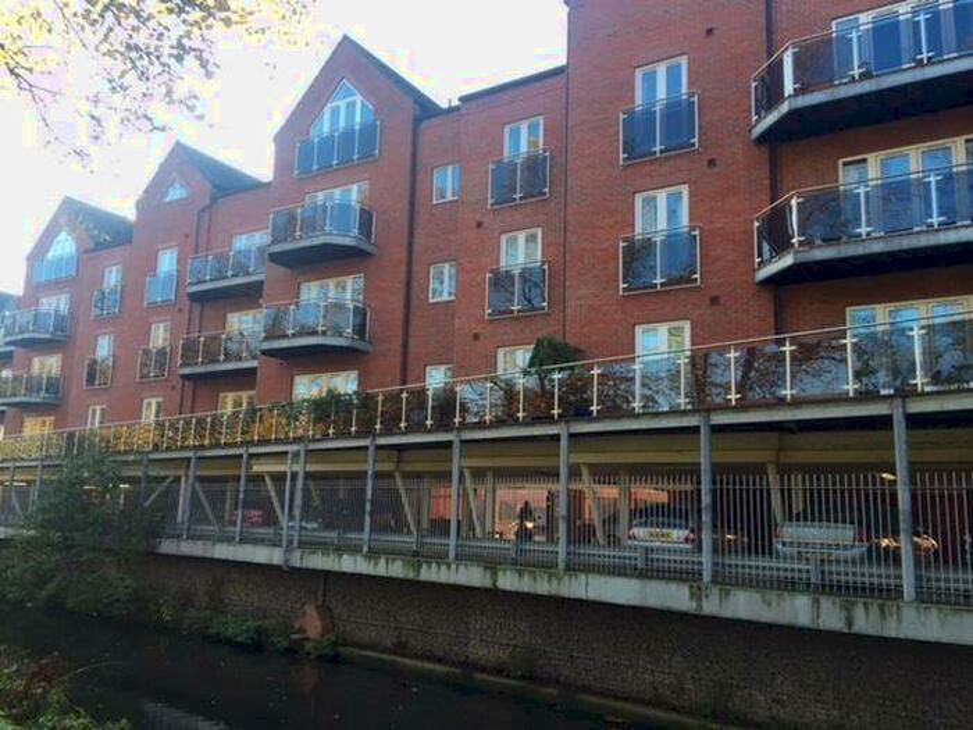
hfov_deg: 61.7
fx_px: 815
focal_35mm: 29
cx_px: 486
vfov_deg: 48.2
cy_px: 365
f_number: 2.2
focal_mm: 4.15
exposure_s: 1/210
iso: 32
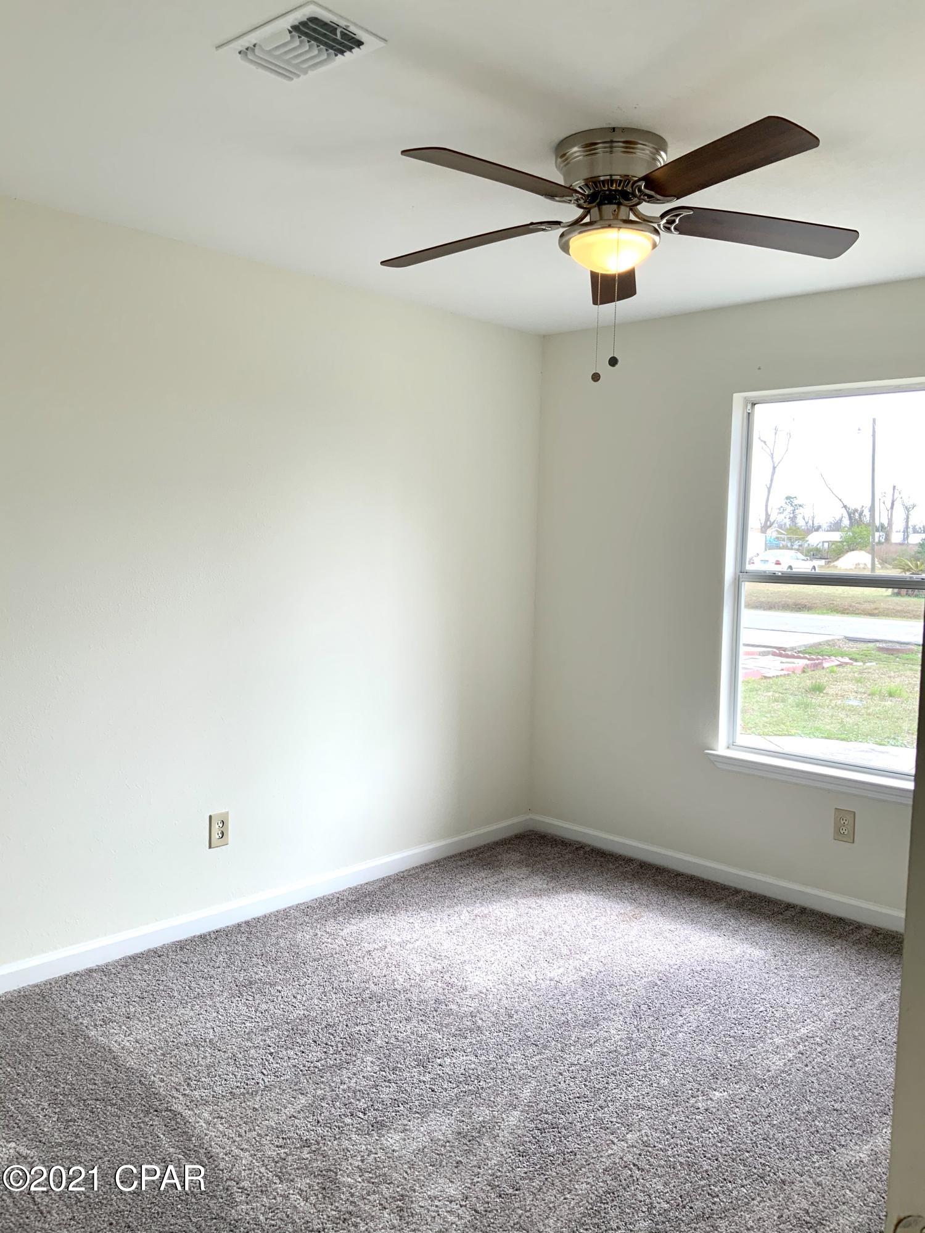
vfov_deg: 61.7
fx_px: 1033
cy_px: 616
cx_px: 462
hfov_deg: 48.2
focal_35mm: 29
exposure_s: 1/156
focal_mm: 3
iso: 16
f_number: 1.8
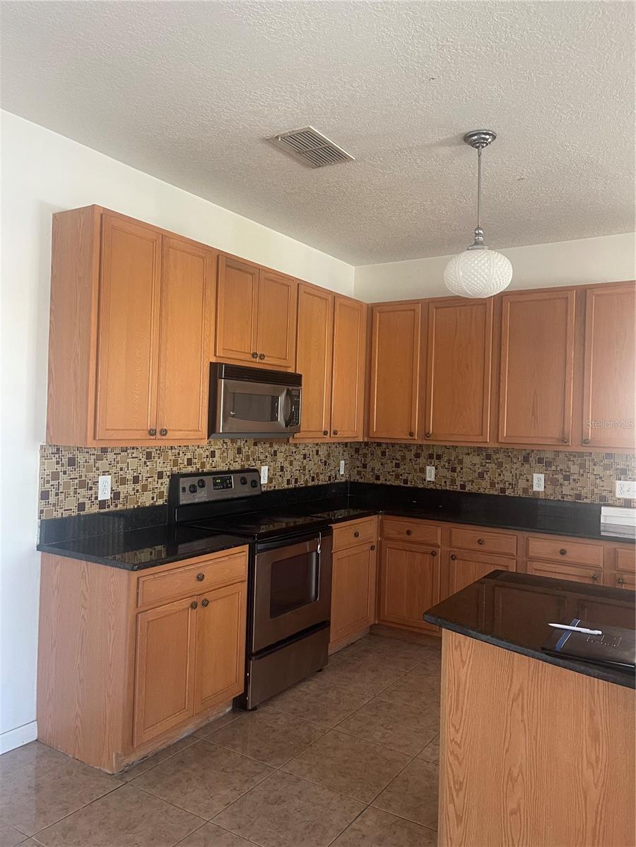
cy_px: 424
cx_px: 318
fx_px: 612
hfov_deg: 54.9
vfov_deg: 69.4
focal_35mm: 25
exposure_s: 1/60
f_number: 1.6
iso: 250
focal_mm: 5.1
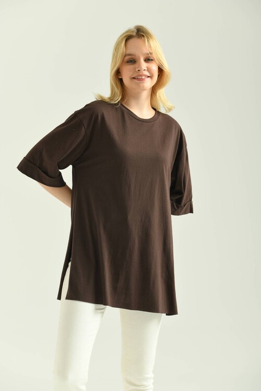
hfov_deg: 17.5
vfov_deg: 26.0
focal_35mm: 78
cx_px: 130
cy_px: 196
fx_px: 848
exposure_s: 1/160
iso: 125
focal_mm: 78
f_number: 5.6
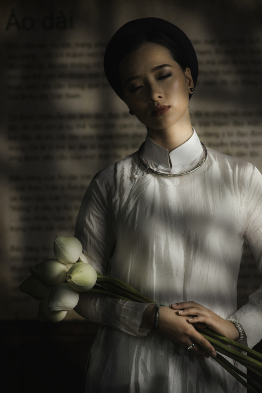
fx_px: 928
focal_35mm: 85
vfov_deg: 23.9
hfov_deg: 16.1
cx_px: 131
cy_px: 196
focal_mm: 85
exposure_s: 1/500
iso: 100
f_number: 2.2
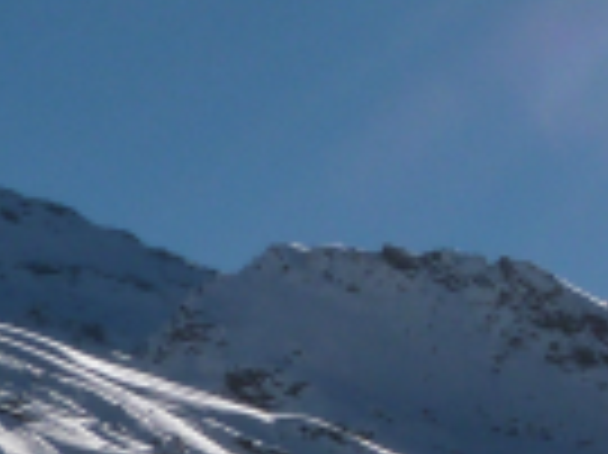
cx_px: 1022
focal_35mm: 206
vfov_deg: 7.1
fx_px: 3615
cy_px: 605
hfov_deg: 9.3
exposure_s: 1/2000
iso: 100
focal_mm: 6.5
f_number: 5.6
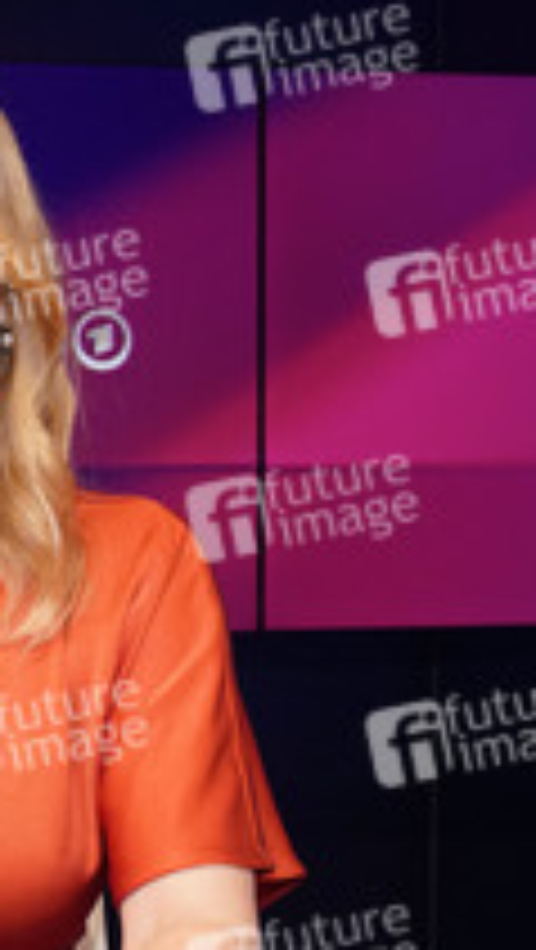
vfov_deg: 27.7
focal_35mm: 76
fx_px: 1916
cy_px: 621
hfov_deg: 15.4
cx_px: -88
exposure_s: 1/125
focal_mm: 34
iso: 2000
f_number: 5.6
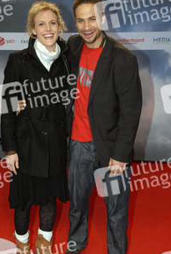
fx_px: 390
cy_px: 136
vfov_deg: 36.1
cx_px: 62
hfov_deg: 24.7
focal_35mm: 55
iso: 640
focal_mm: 28
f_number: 6.3
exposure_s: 1/160
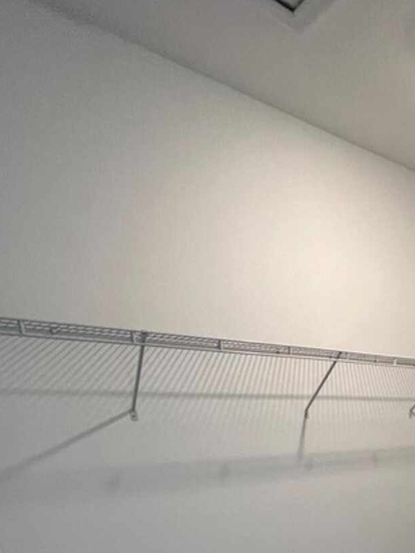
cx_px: 379
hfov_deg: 46.0
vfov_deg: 53.0
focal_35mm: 27
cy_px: 542
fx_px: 431
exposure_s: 1/60
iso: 125
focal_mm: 1.57
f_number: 1.8
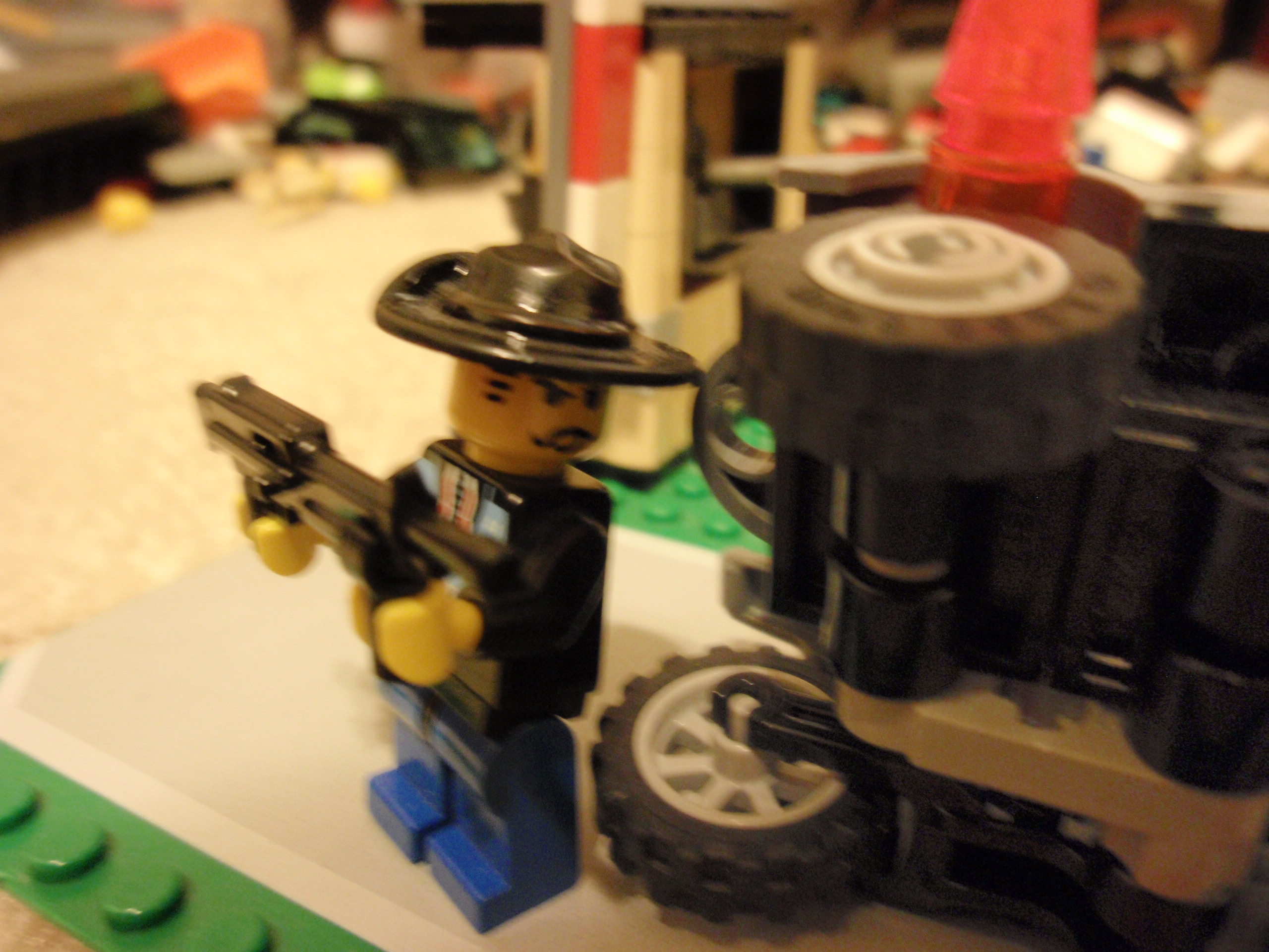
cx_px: 634
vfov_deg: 49.7
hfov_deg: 63.4
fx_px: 1026
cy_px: 476
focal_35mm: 28
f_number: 3.2
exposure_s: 1/4
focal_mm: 5
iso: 250
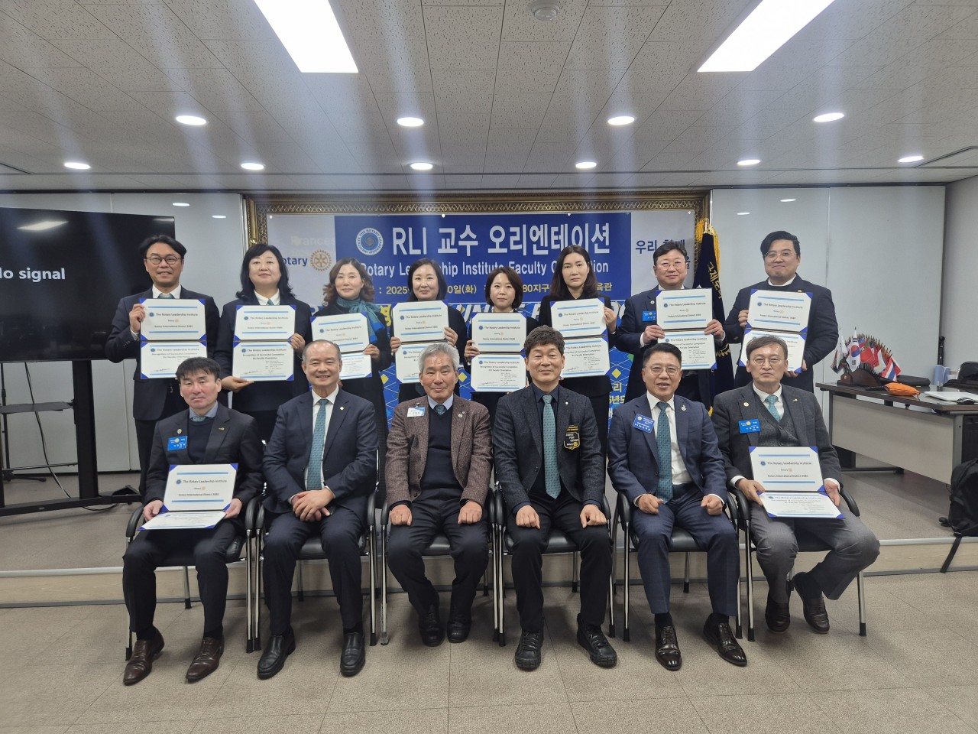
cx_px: 489
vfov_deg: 58.9
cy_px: 367
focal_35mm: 23
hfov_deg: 73.9
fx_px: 650
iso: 100
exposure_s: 1/120
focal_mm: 5.4
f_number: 1.8
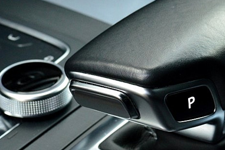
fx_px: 1050
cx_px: 135
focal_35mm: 168
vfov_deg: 8.2
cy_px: 87
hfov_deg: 12.2
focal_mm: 32
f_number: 8
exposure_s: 1/60
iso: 400
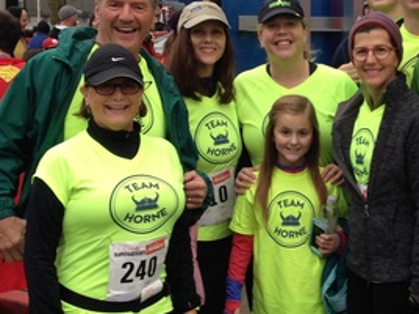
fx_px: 1138
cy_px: 152
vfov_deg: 15.7
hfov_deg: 20.5
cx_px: 360
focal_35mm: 94
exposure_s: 1/60
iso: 64
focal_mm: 4.28
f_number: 2.4
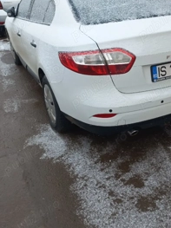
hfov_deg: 37.2
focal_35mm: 38
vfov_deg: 48.8
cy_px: 96
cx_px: 116
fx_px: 250
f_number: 1.8
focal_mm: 4.6
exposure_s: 1/100
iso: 32
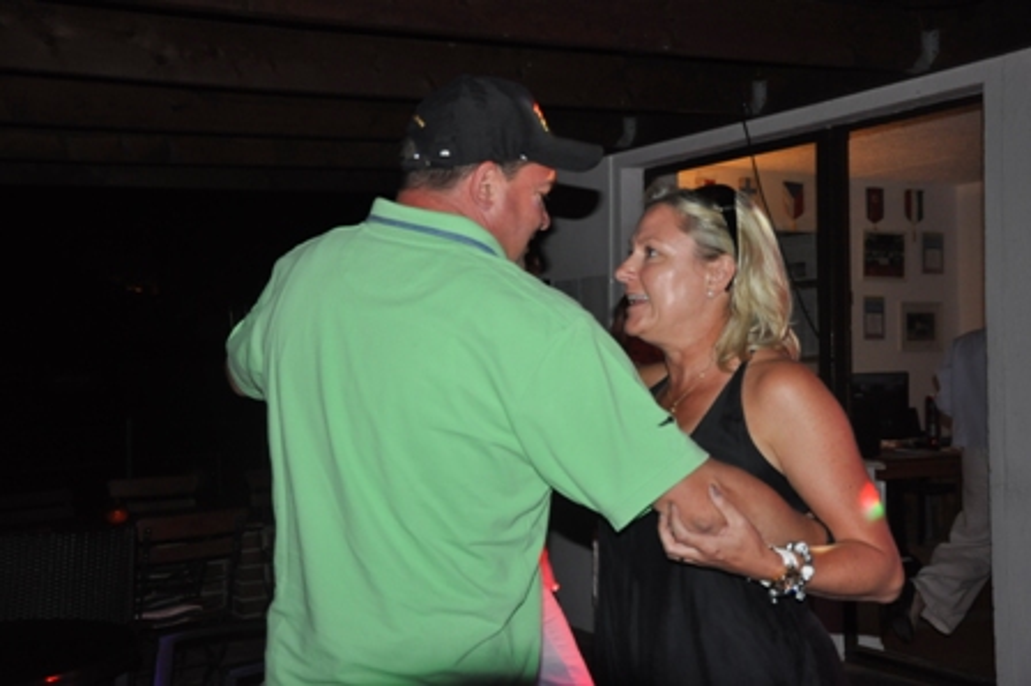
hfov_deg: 43.6
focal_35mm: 45
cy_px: 343
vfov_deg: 29.8
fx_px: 1288
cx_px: 516
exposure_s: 1/60
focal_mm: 30
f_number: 4.2
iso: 800
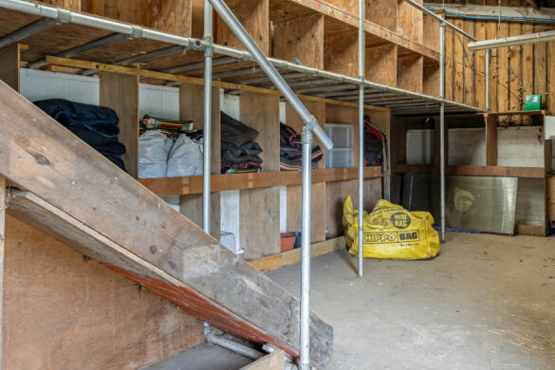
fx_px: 432
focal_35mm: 28
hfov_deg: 65.4
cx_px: 296
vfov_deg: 46.2
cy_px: 152
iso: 400
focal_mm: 16
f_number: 11
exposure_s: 1/2
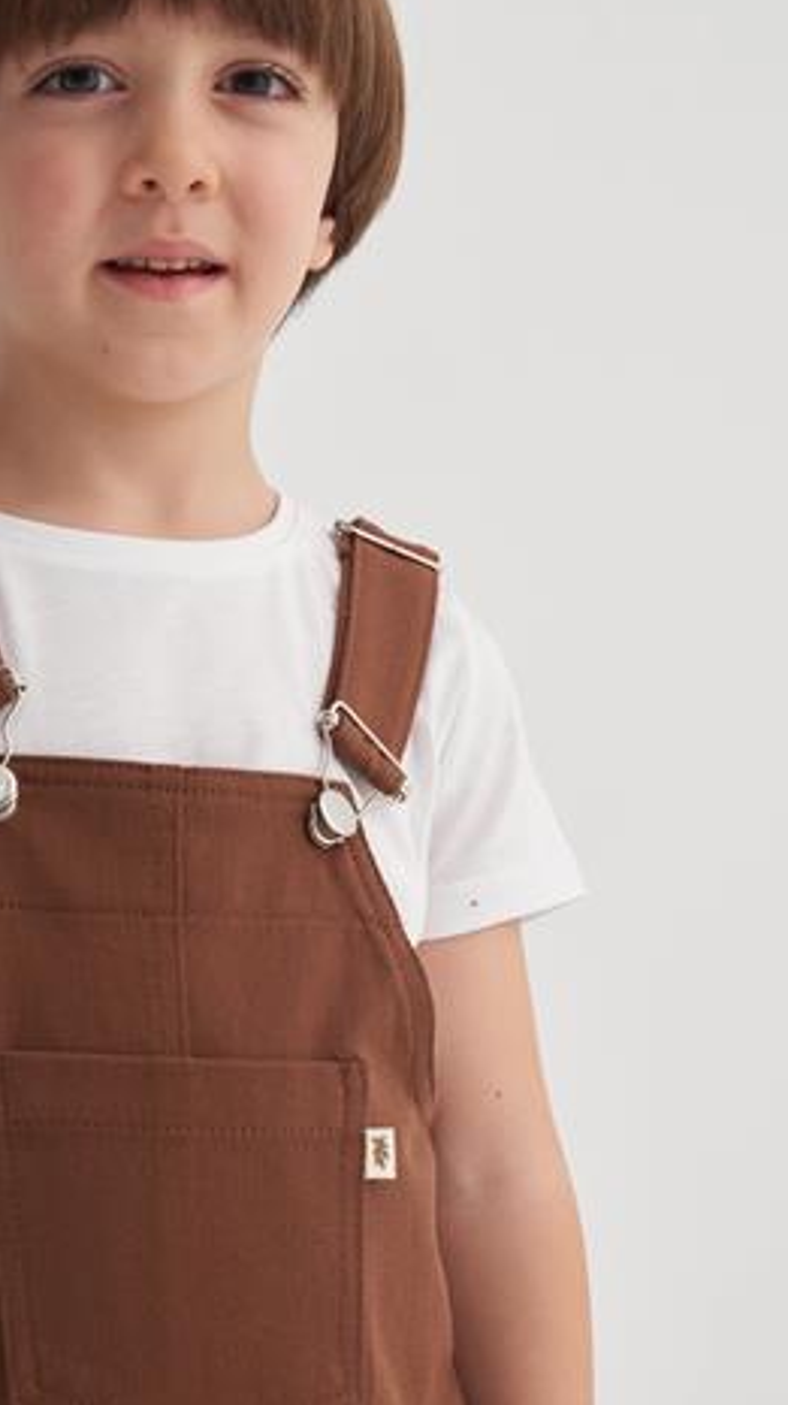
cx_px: 145
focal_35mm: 105
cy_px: 696
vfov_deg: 20.4
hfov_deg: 11.5
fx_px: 3907
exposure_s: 1/160
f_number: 7.1
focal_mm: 69
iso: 400
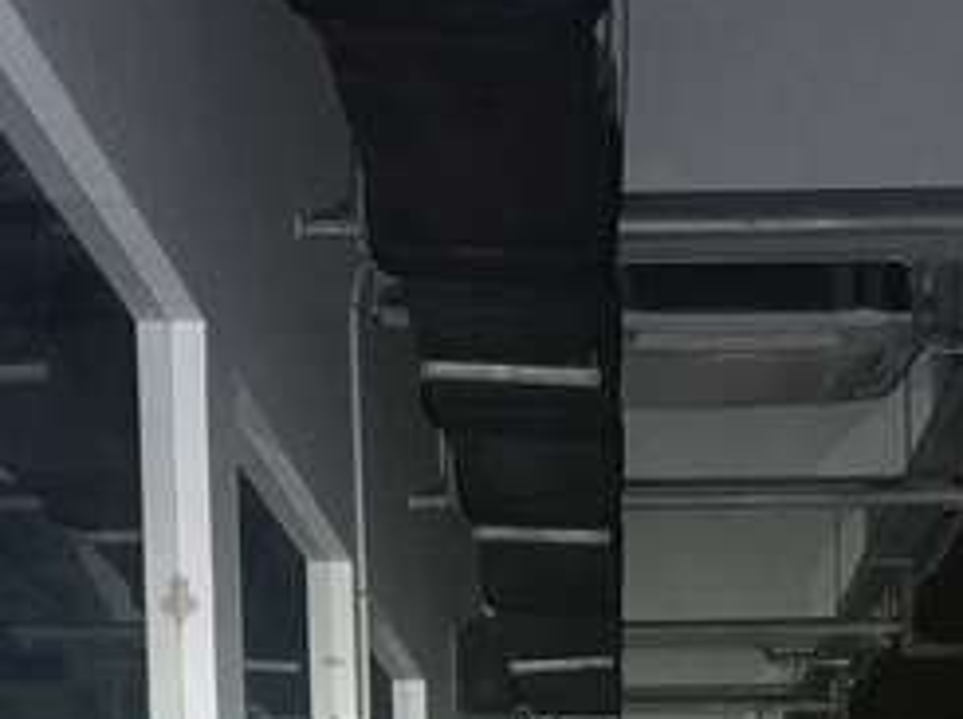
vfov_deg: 10.3
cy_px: 1340
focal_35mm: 134
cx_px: 629
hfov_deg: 14.7
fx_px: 3722
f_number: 2
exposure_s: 1/17
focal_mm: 4.5
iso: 550
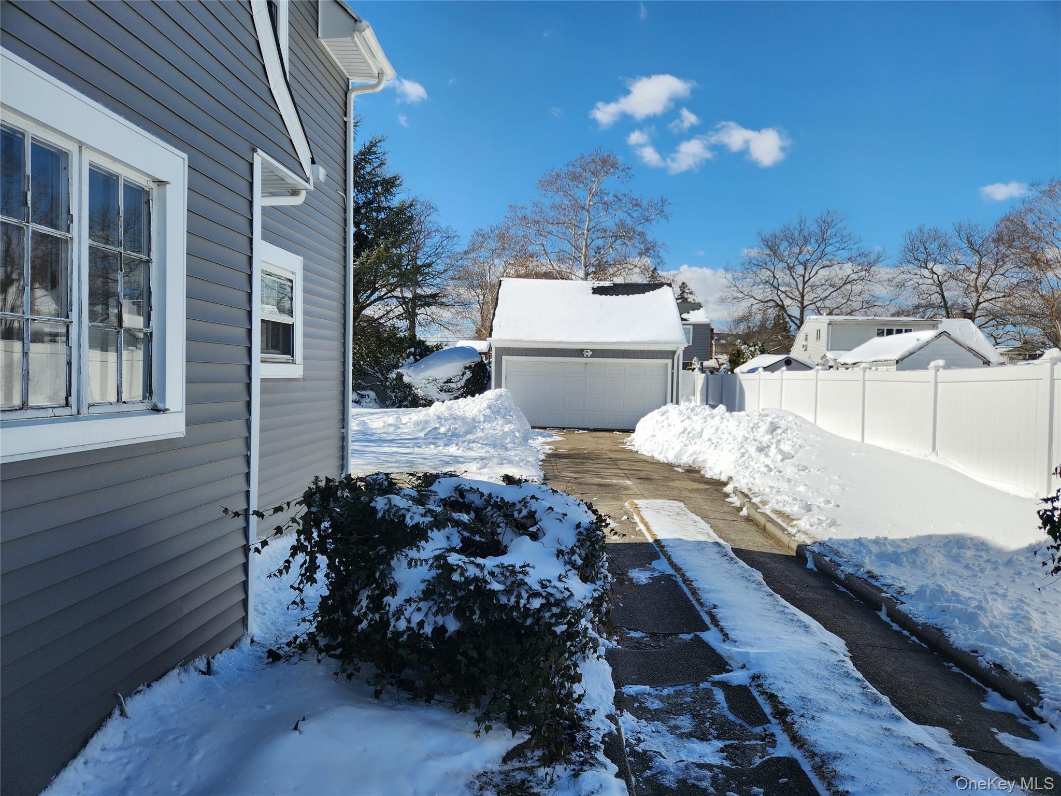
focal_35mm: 23
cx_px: 530
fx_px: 705
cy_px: 398
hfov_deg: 73.9
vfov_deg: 58.9
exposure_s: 1/2882
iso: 20
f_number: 1.8
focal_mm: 5.4
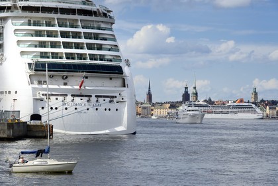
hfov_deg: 14.2
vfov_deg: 9.5
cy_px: 93
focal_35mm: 145
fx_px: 1120
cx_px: 139
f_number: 13
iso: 200
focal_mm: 145
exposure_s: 1/320
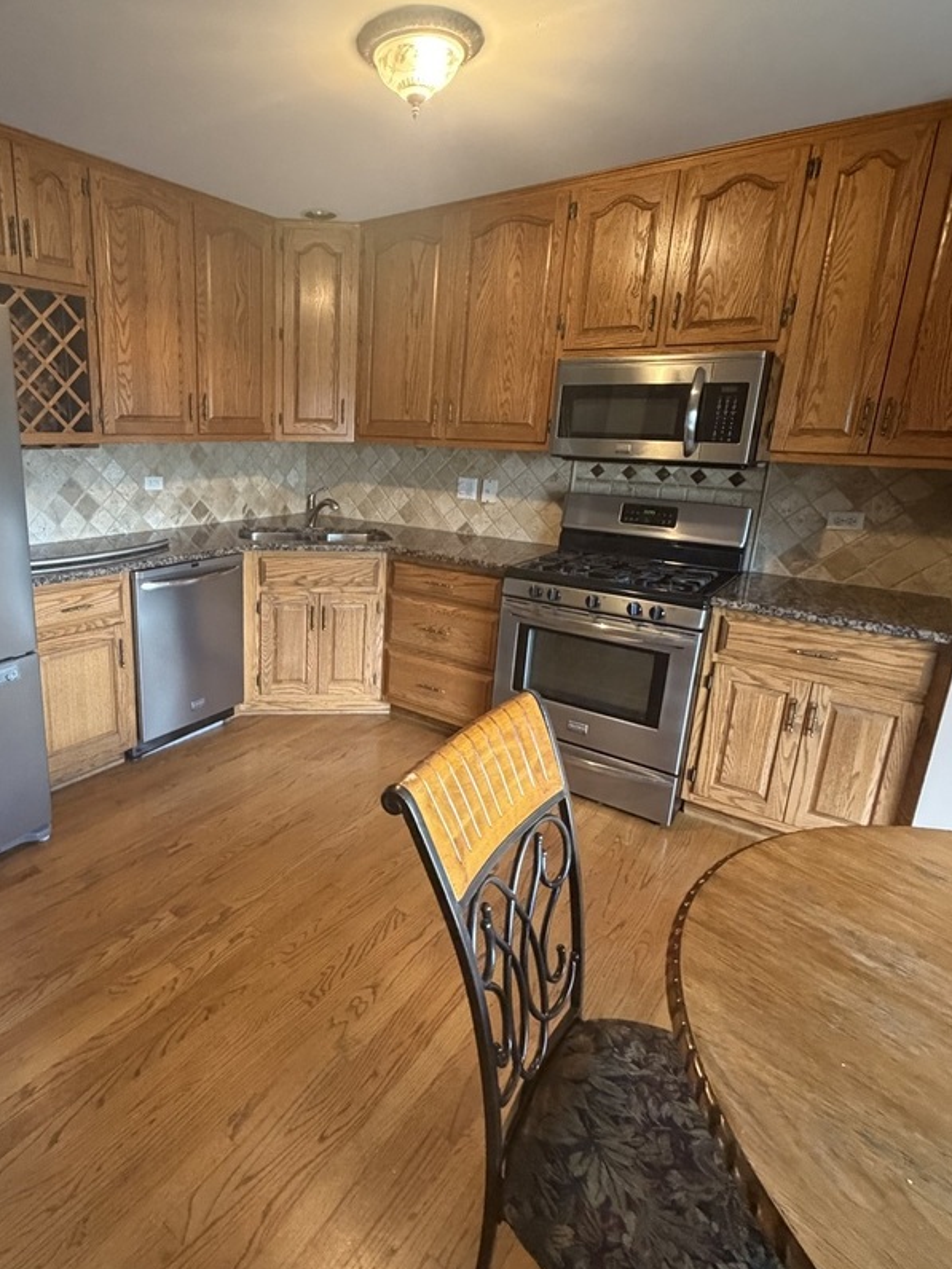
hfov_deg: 67.0
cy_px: 606
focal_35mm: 19
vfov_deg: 84.6
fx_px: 697
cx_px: 327
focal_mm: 2.22
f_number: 2.2
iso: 500
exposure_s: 1/60
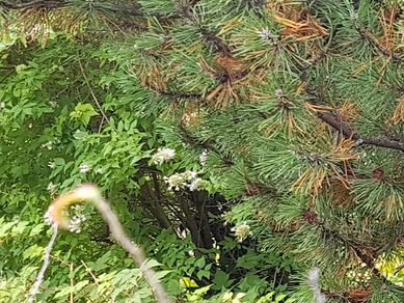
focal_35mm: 107
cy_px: 242
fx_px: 1249
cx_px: 698
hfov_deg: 16.0
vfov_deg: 13.8
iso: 50
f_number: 1.7
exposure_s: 1/137
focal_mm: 4.2
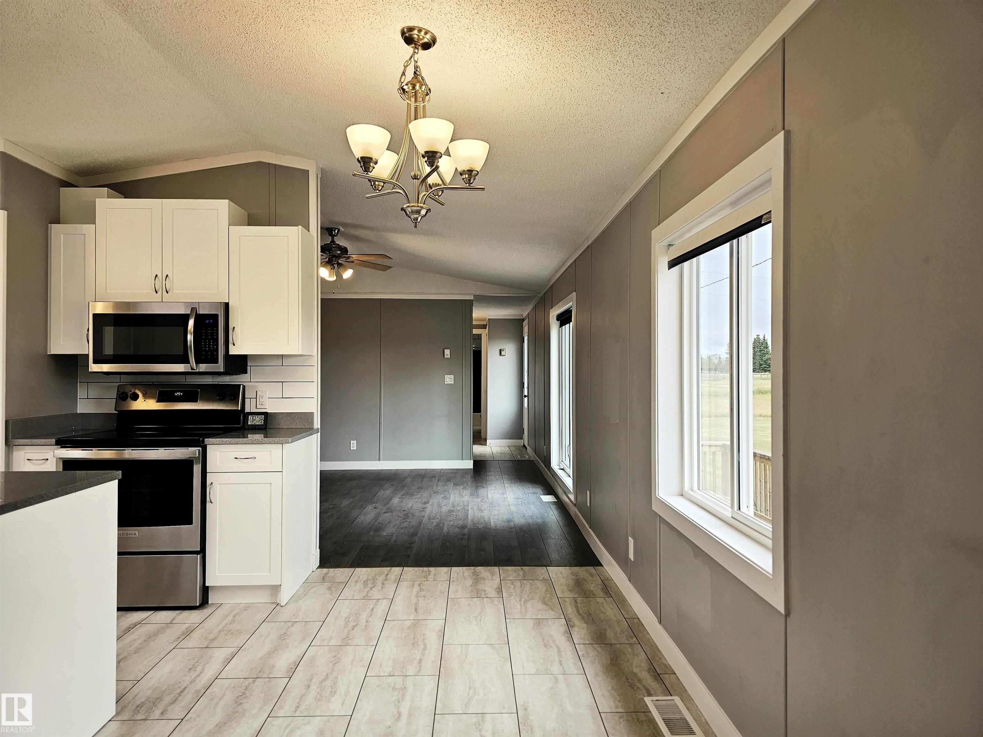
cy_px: 368
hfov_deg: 73.9
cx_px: 492
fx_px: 653
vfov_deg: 58.9
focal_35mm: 23
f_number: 1.7
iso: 25
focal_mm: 6.3
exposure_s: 1/120
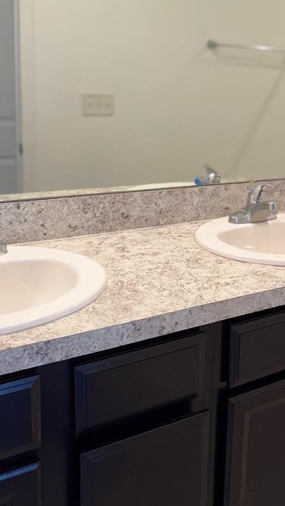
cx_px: 259
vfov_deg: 49.6
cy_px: 170
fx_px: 537
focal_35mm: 40
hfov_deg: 28.5
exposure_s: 1/120
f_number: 1.78
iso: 125
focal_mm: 6.76
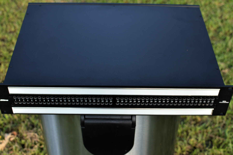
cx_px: 116
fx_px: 339
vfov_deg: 25.7
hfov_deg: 37.9
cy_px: 78
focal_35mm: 52
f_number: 5.6
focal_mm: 35
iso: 400
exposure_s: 1/60
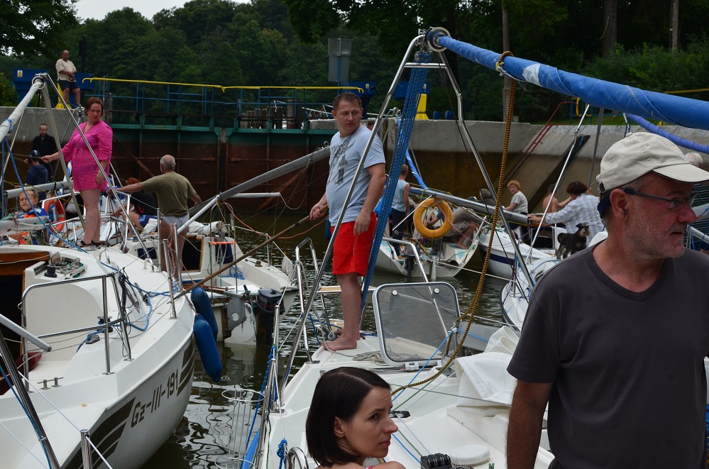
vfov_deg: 25.6
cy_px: 234
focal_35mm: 52
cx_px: 354
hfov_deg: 37.9
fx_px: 1031
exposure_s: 1/250
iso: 250
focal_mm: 35
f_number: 10
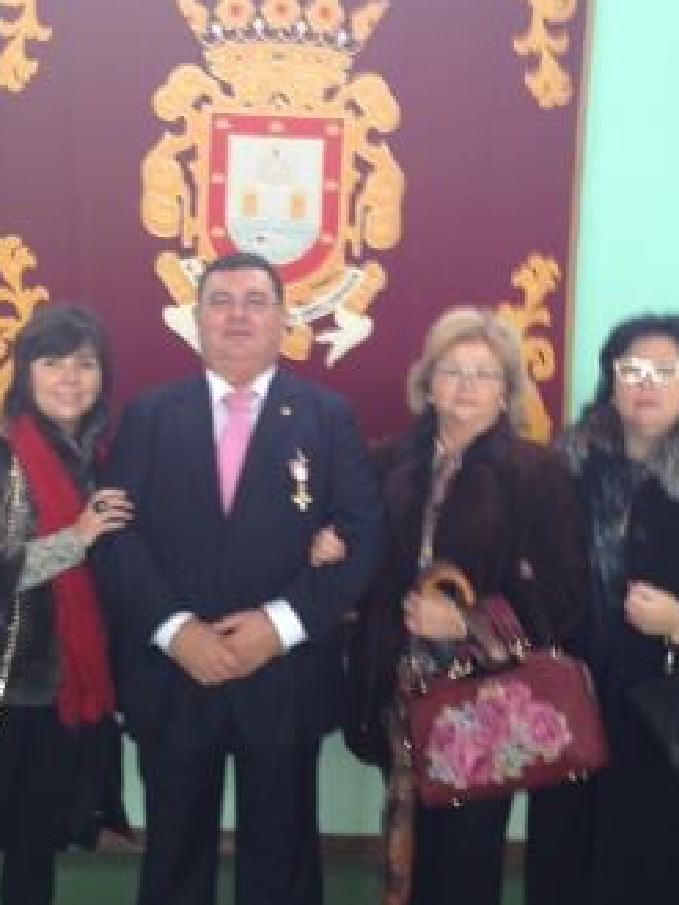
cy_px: 459
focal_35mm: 51
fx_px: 1333
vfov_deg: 37.5
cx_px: 371
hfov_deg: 28.6
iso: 64
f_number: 2.4
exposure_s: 1/20
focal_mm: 4.28
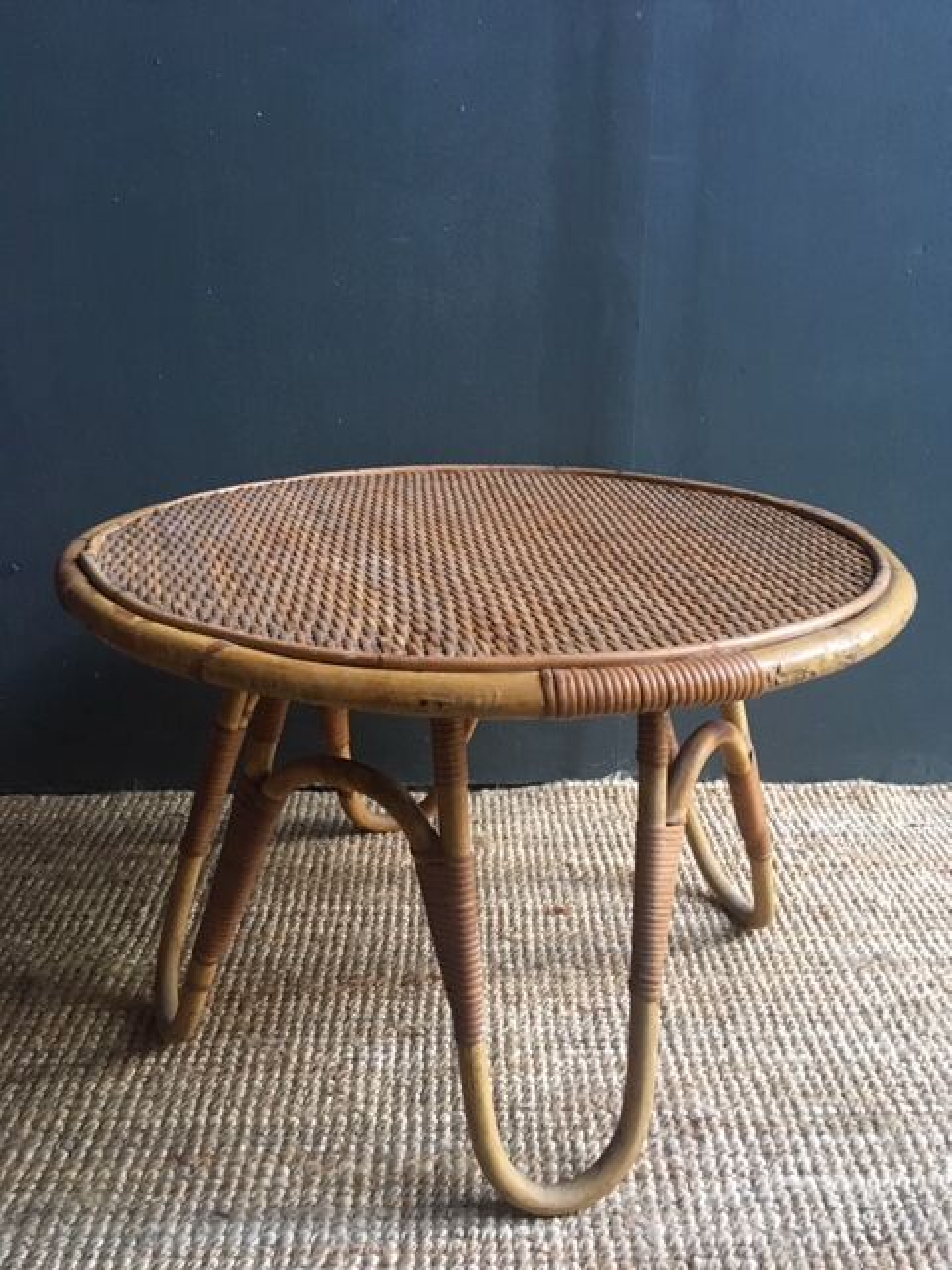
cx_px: 476
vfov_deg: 61.7
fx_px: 1063
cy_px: 635
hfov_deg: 48.2
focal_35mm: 29
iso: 200
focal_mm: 4.15
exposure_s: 1/33
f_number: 2.2
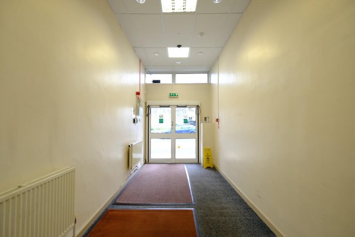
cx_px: 178
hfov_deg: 100.4
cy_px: 118
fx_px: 148
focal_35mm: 15
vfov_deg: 77.3
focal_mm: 10
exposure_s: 1/20
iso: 160
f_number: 4
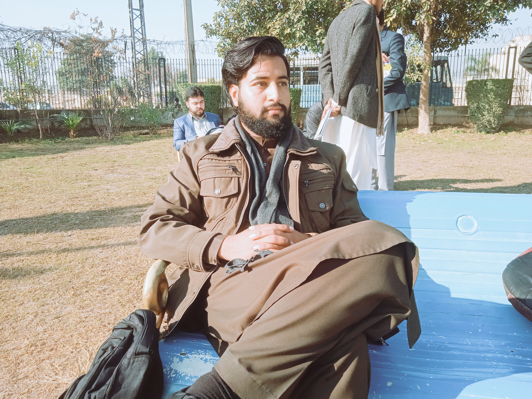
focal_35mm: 28
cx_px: 266
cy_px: 200
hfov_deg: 63.4
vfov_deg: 49.7
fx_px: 430
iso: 116
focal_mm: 3.43
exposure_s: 1/446
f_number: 2.2
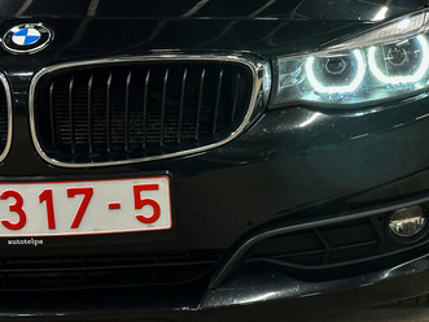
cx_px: 360
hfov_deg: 22.1
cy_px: 104
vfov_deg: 16.9
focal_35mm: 87
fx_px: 1078
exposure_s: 1/55
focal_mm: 6.86
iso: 125
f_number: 1.8
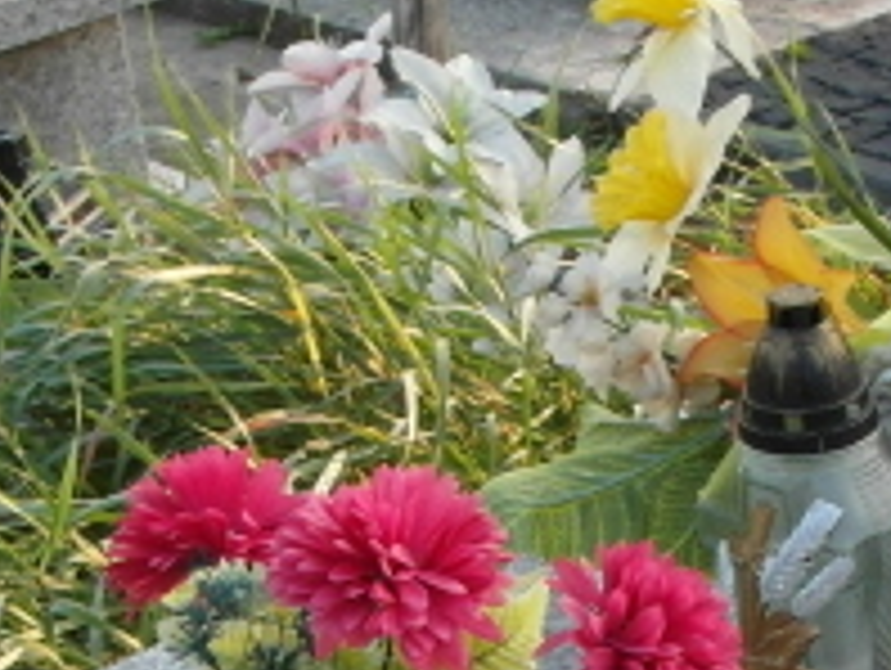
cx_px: 891
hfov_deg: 15.6
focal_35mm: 124
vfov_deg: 11.6
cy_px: 922
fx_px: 3196
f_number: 3.4
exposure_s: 1/90
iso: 80
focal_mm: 5.2
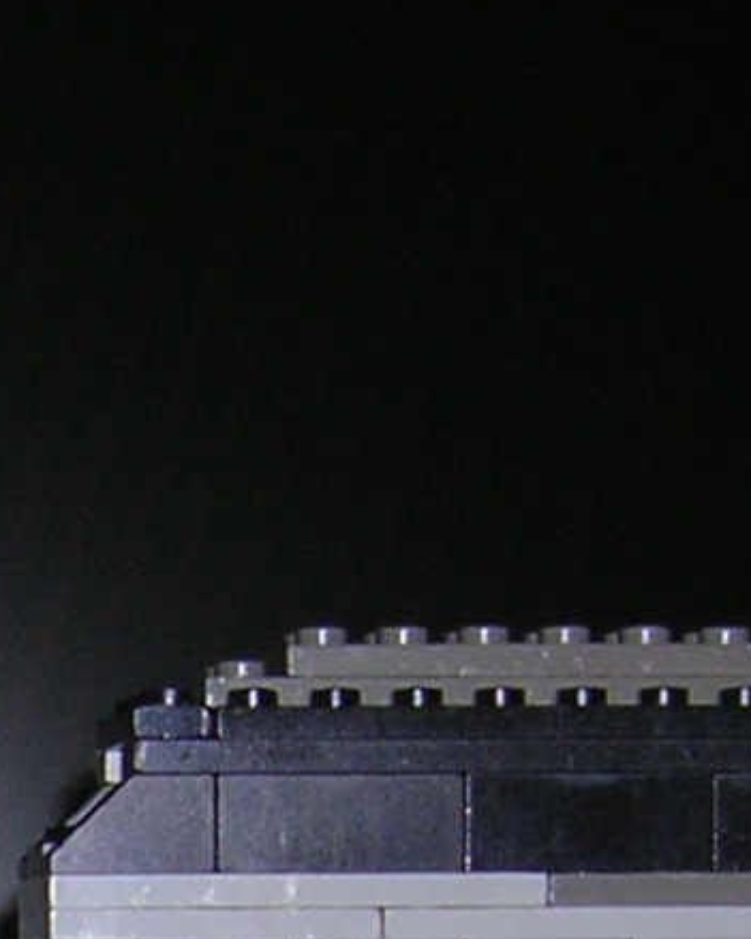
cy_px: 1482
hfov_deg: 8.7
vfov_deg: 10.7
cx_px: -454
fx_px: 4808
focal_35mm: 173
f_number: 2.9
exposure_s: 1/60.1
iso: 50
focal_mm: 5.7
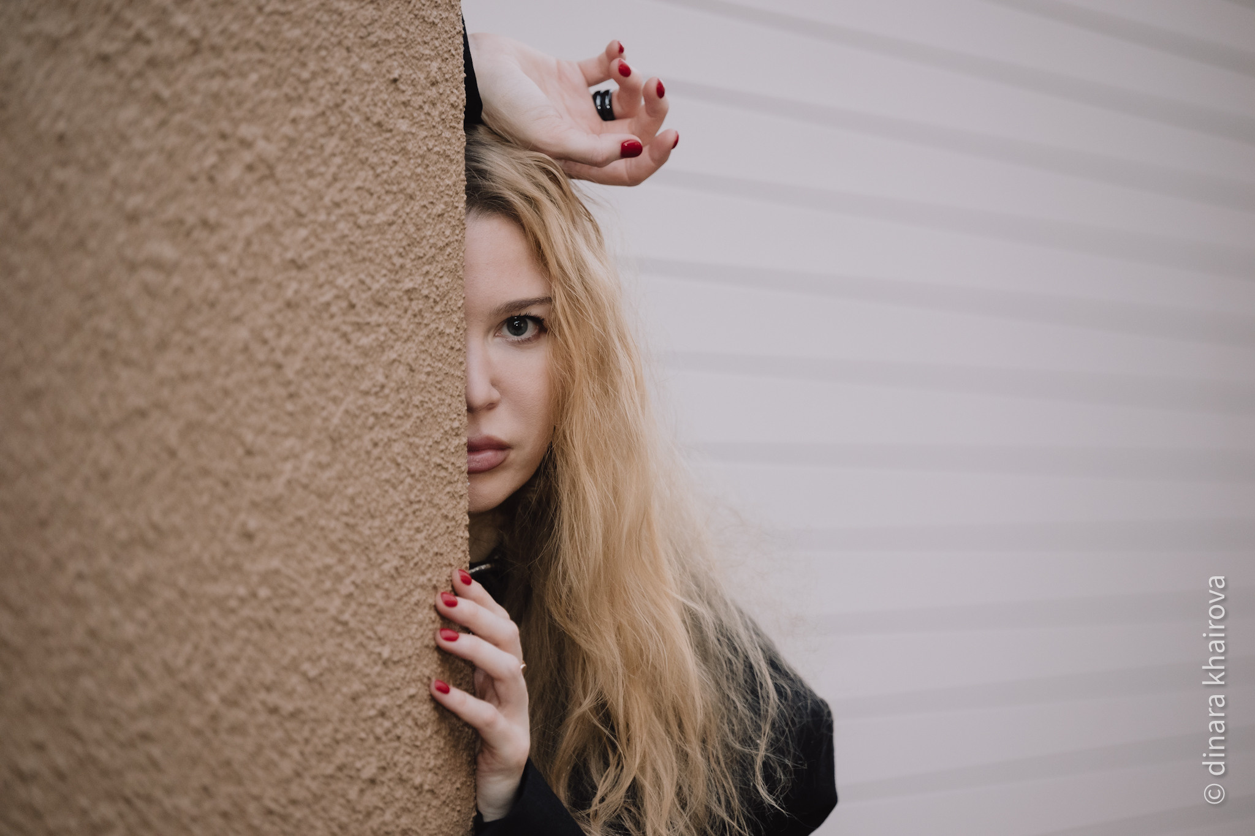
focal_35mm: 150
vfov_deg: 9.1
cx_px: 628
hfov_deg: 13.7
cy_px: 418
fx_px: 5228
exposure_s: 1/200
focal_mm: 150
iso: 800
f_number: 2.8
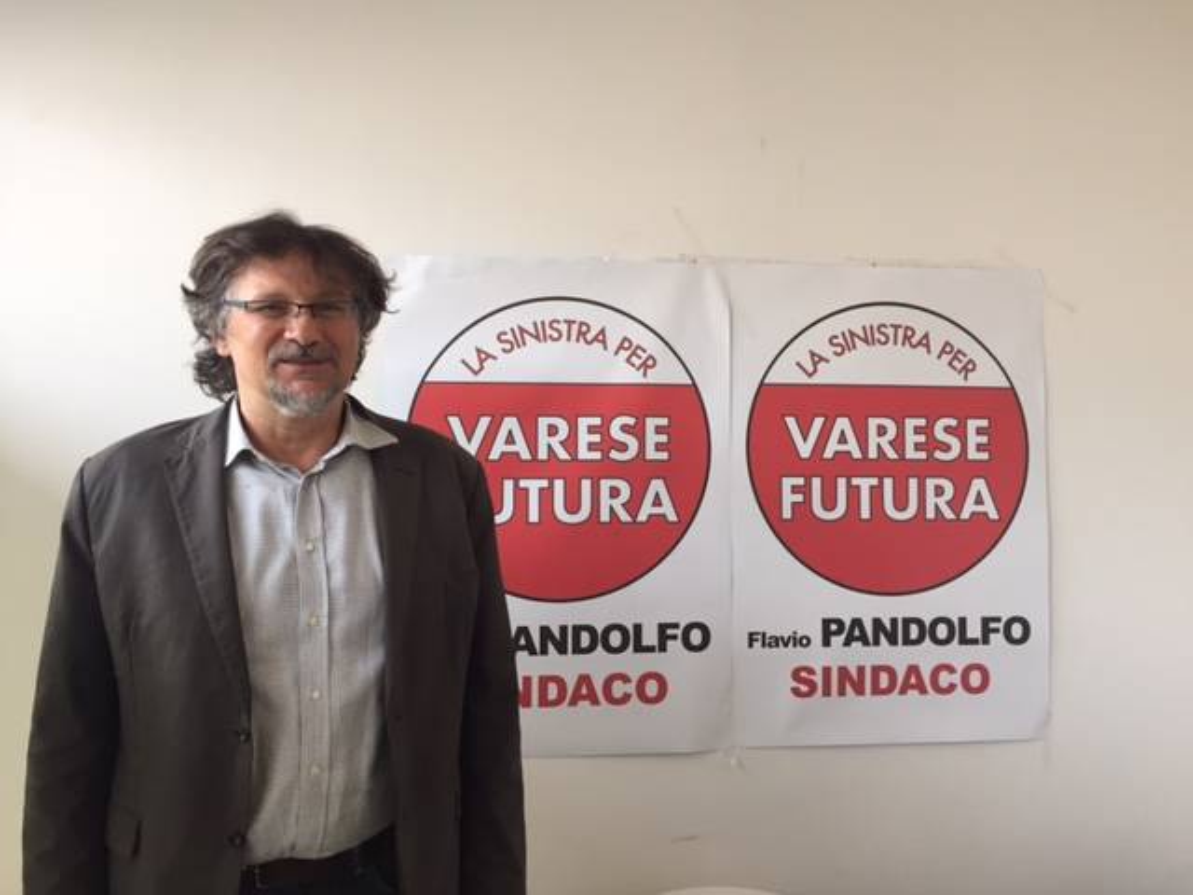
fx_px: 999
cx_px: 596
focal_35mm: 29
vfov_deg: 48.2
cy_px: 448
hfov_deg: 61.7
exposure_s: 1/33
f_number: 2.2
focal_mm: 4.15
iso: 50
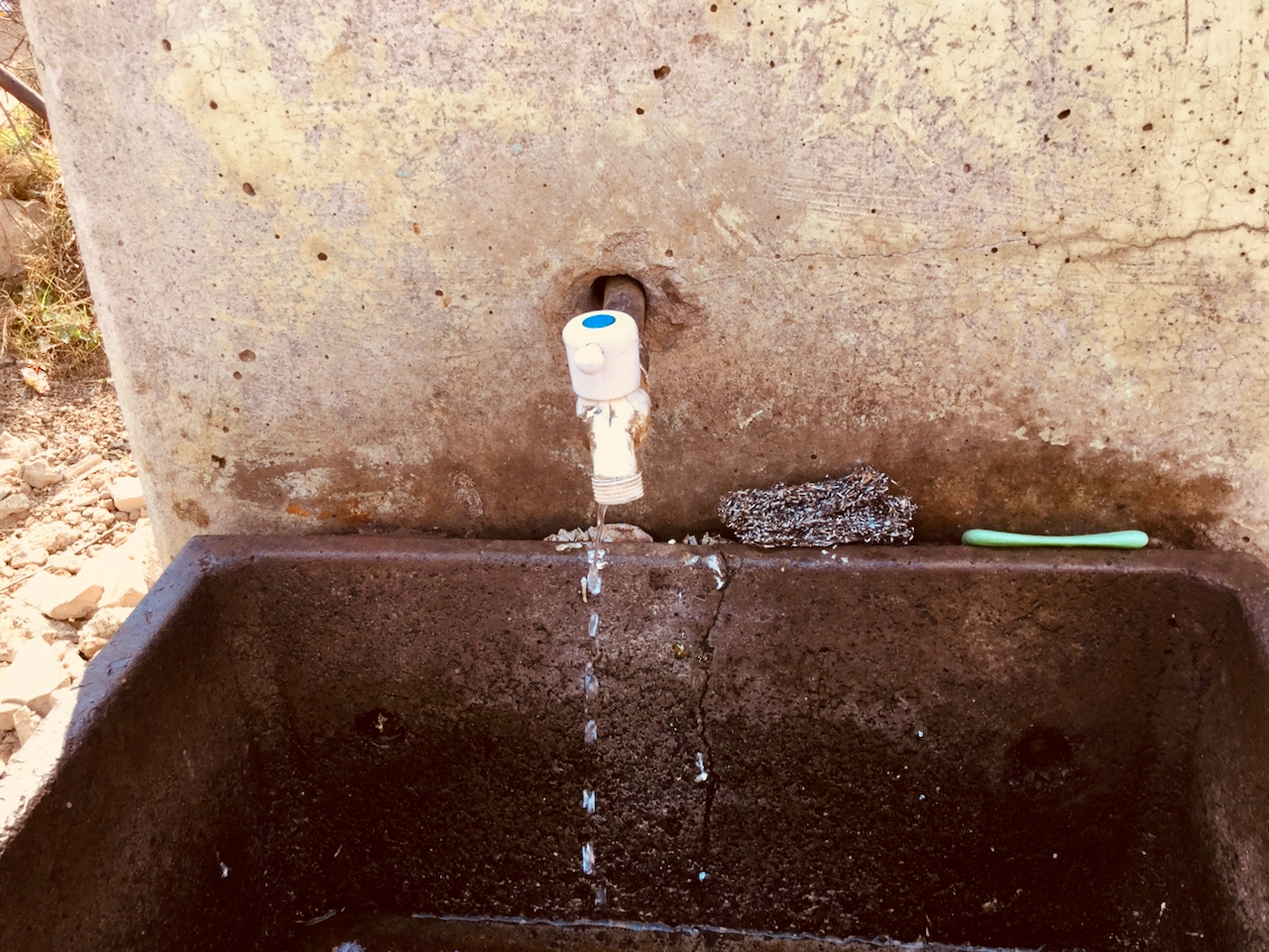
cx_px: 634
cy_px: 476
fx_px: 1136
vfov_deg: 45.4
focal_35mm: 31
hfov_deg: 58.4
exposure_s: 1/169
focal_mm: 3.3
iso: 25
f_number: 2.4
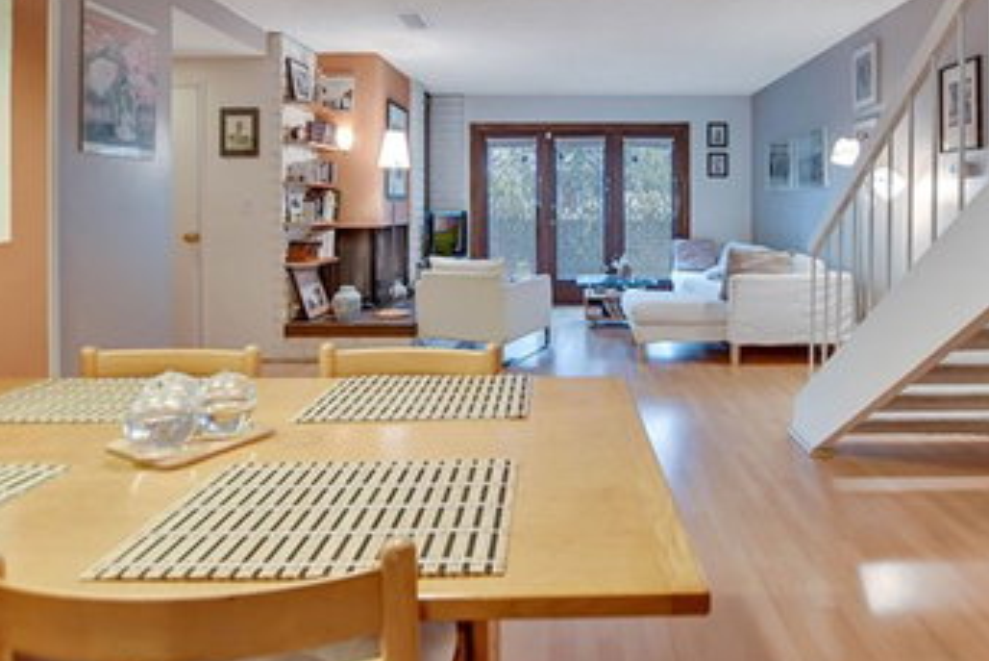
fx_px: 577
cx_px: 580
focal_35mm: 21
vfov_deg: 58.0
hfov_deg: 80.5
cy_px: 211
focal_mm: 10
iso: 1250
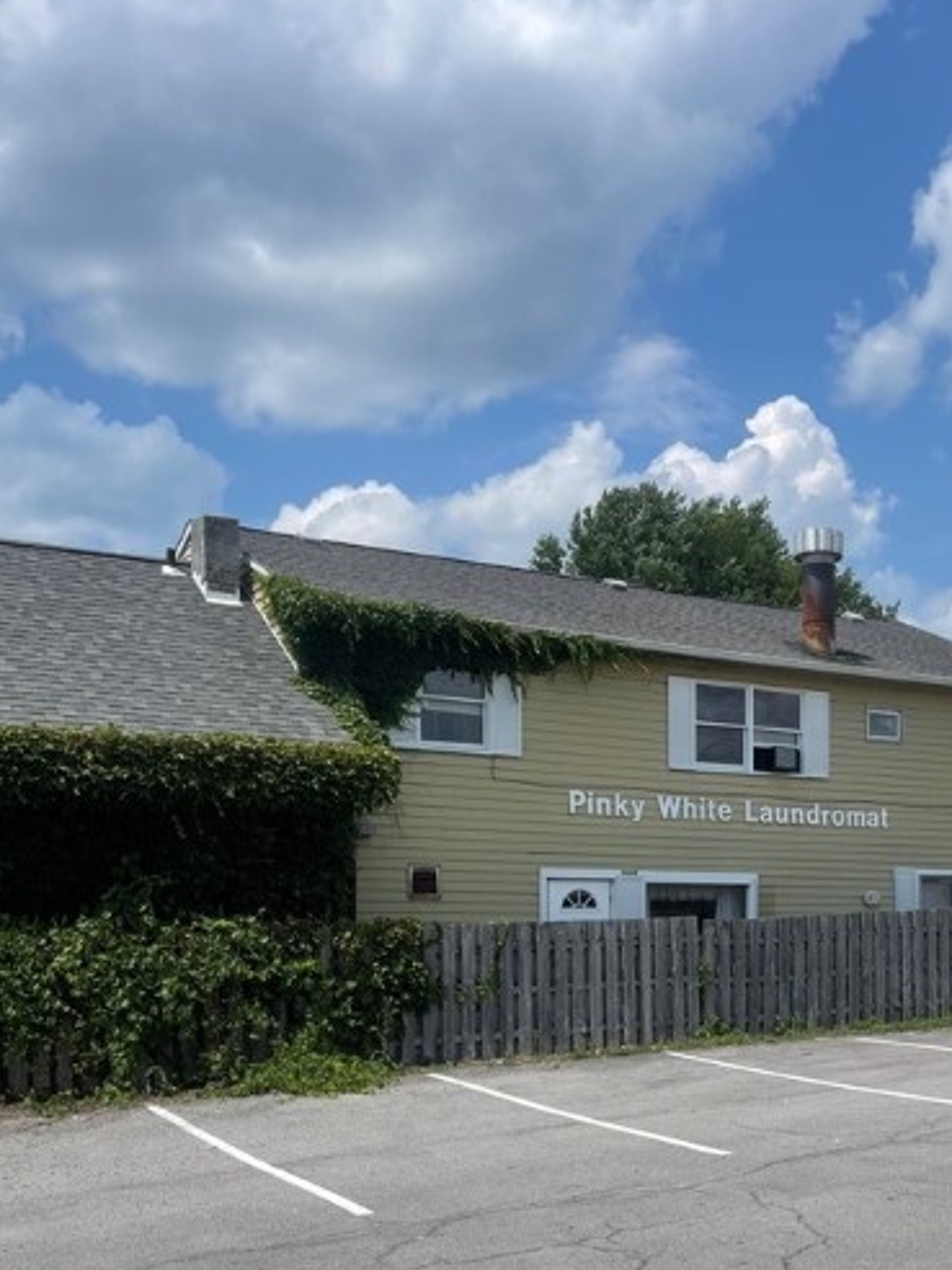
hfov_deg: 36.1
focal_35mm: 39
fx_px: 1430
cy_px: 932
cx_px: 691
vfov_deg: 46.4
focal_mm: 5.1
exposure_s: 1/4902
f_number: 1.6
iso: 32
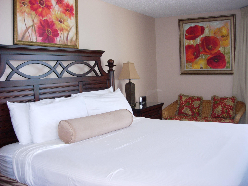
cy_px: 93
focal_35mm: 38
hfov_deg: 49.0
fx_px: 272
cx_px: 124
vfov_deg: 37.7
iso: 79
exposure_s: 1/38
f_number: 2.8
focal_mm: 7.8
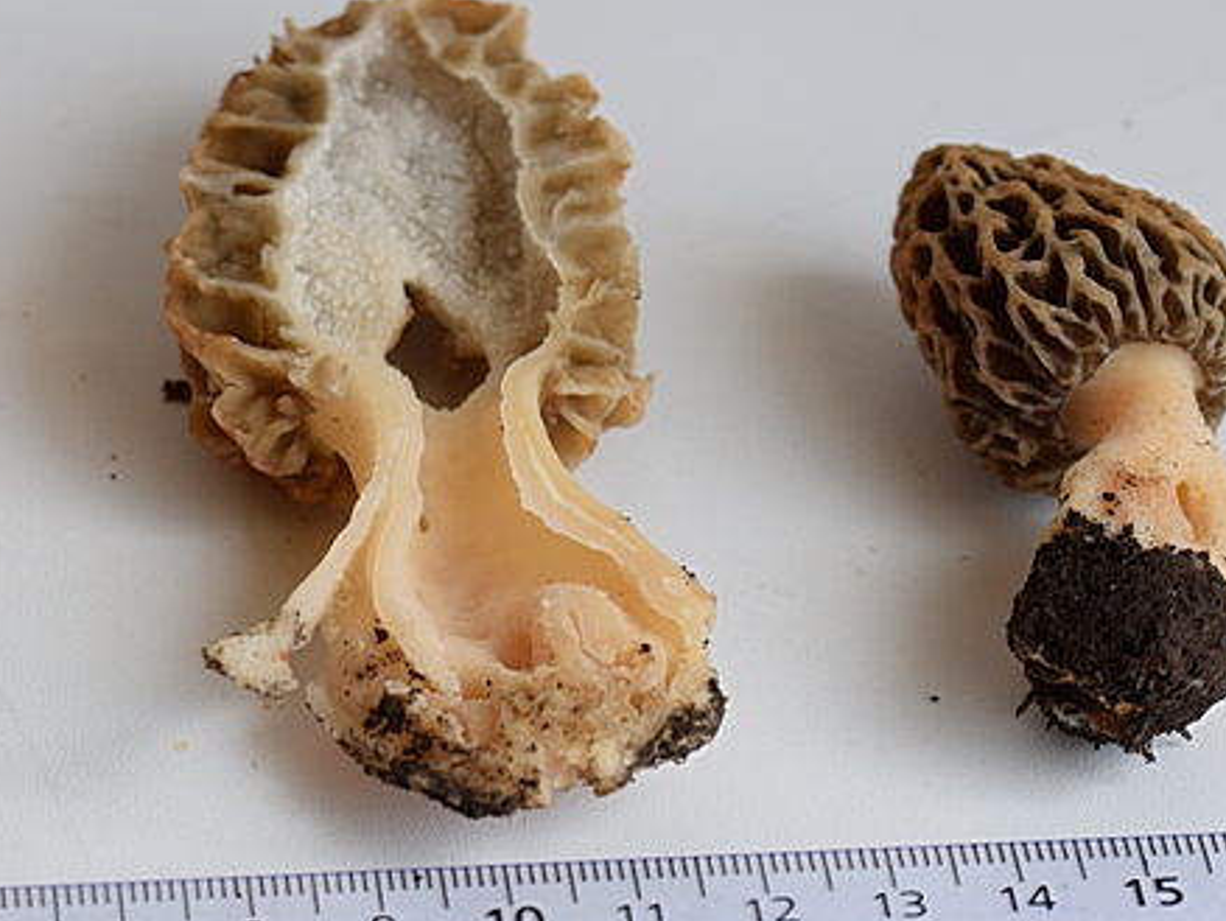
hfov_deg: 12.5
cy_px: 421
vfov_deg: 9.4
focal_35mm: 158
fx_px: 5599
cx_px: 269
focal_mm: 60
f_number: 7.1
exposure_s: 1/125
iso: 400
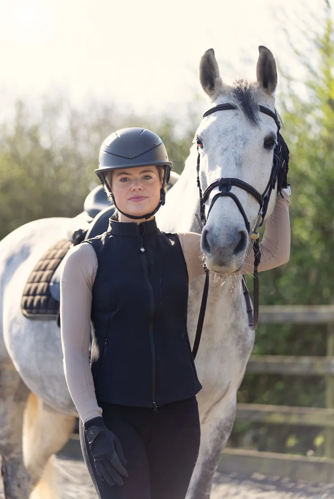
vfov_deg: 18.2
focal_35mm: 112
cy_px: 250
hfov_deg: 12.3
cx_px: 167
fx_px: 1556
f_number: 2.8
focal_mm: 112
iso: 80
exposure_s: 1/400
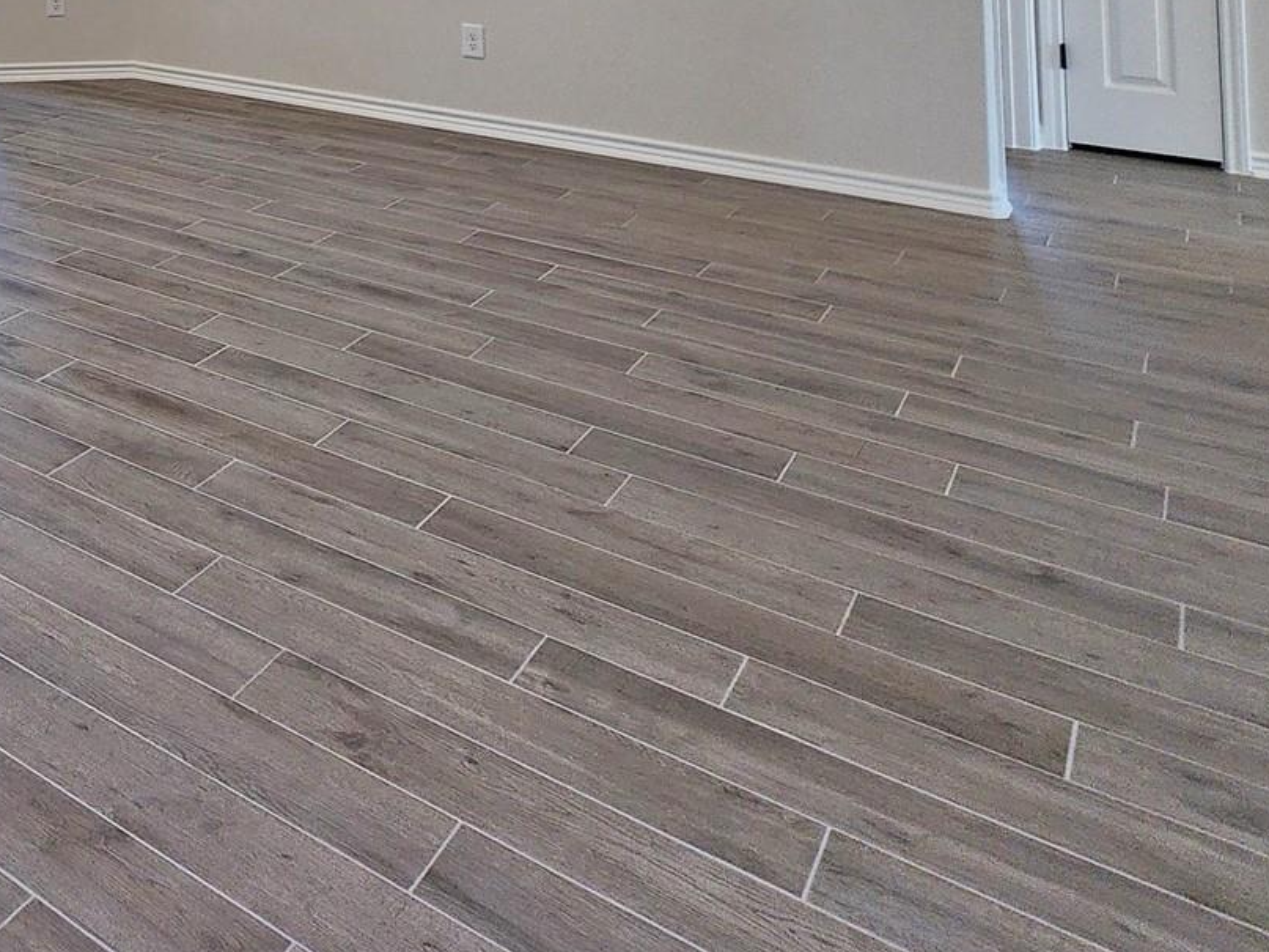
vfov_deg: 33.8
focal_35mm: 33
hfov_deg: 45.9
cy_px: -219
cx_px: -19
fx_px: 1210
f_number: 2.2
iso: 100
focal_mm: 2.2
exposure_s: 1/60
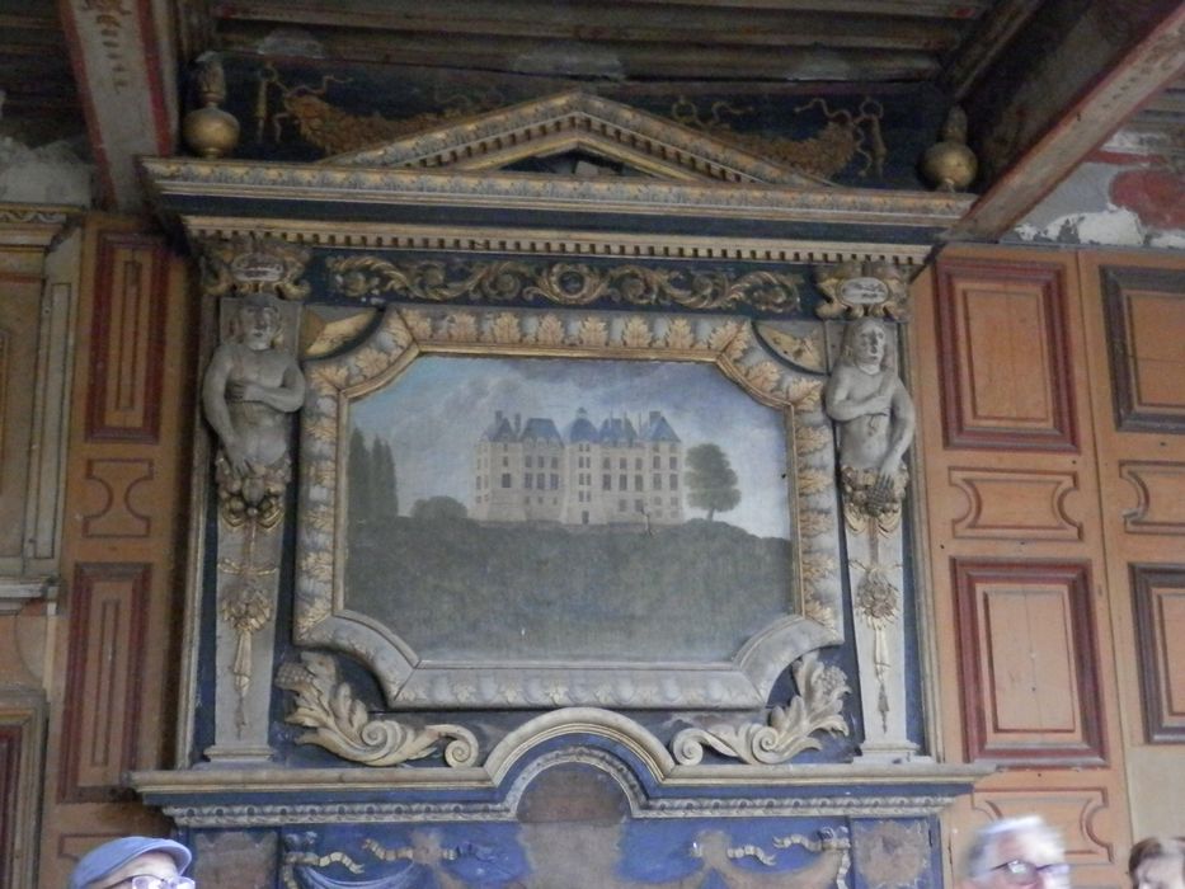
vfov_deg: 32.2
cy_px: 444
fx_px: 1541
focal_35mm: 45
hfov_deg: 42.1
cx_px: 592
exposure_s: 1/8
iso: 1000
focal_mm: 8
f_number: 3.8
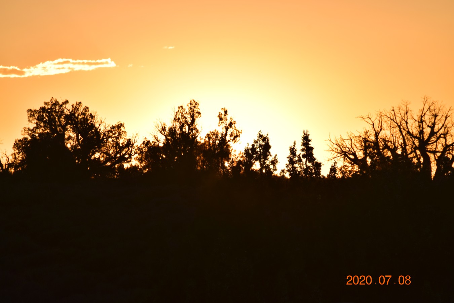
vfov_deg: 4.6
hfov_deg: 6.9
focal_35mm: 300
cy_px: 152
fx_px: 3783
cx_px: 227
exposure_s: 1/800
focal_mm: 200
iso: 200
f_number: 13
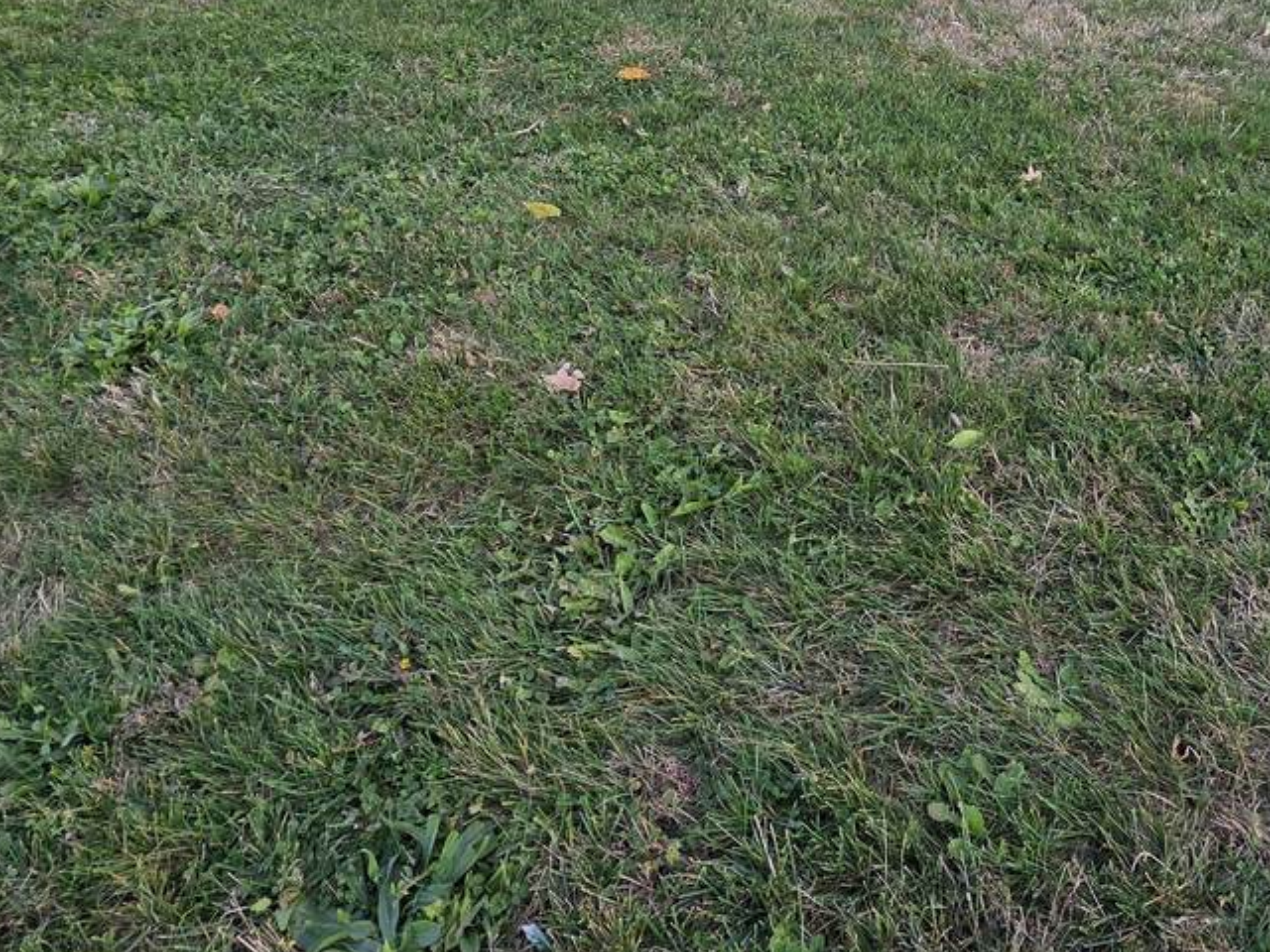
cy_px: 238
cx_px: 909
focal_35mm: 26
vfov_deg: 50.8
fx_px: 954
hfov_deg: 64.4
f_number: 2.2
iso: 50
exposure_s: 1/285
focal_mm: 2.2
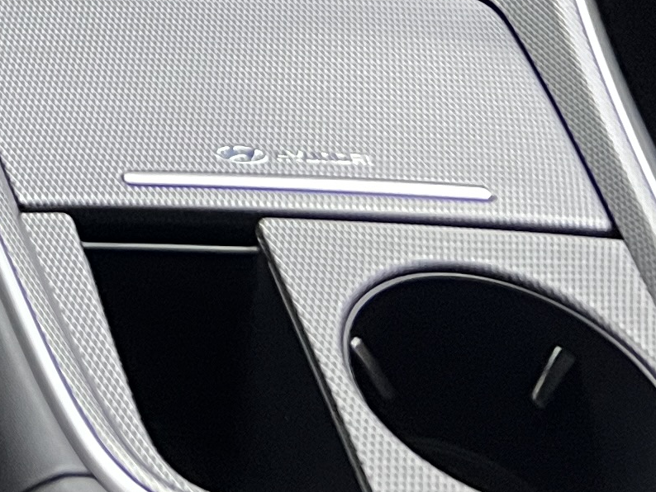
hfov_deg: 12.7
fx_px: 2502
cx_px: -721
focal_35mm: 132
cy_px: -679
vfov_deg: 9.9
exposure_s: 1/50
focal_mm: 5.7
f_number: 1.5
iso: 320
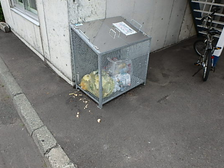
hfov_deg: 69.3
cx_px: 104
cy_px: 76
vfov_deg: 54.8
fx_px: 162
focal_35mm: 25
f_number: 3.5
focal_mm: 3.7
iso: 125
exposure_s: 1/250
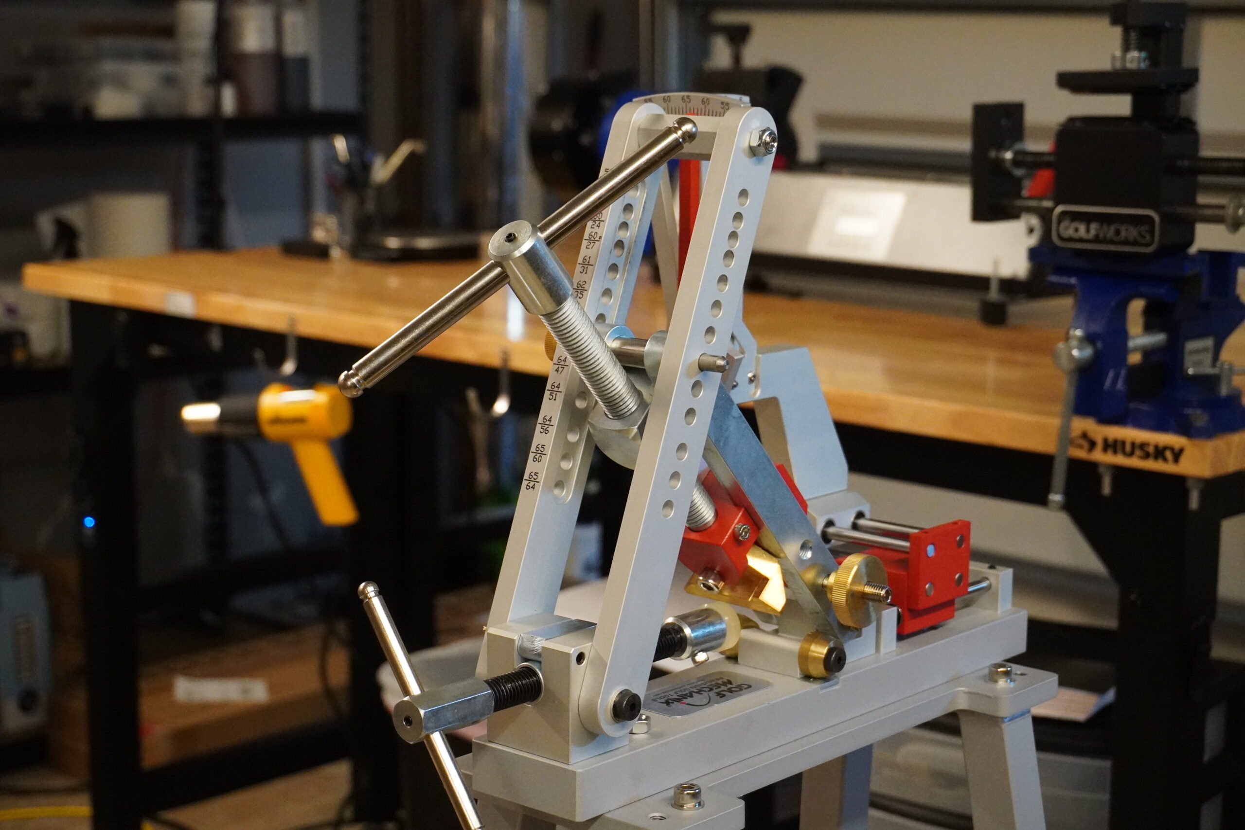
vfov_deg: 21.6
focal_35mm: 63
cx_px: 622
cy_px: 415
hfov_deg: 31.9
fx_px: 2179
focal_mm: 42
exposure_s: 1/160
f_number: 5.6
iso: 6400
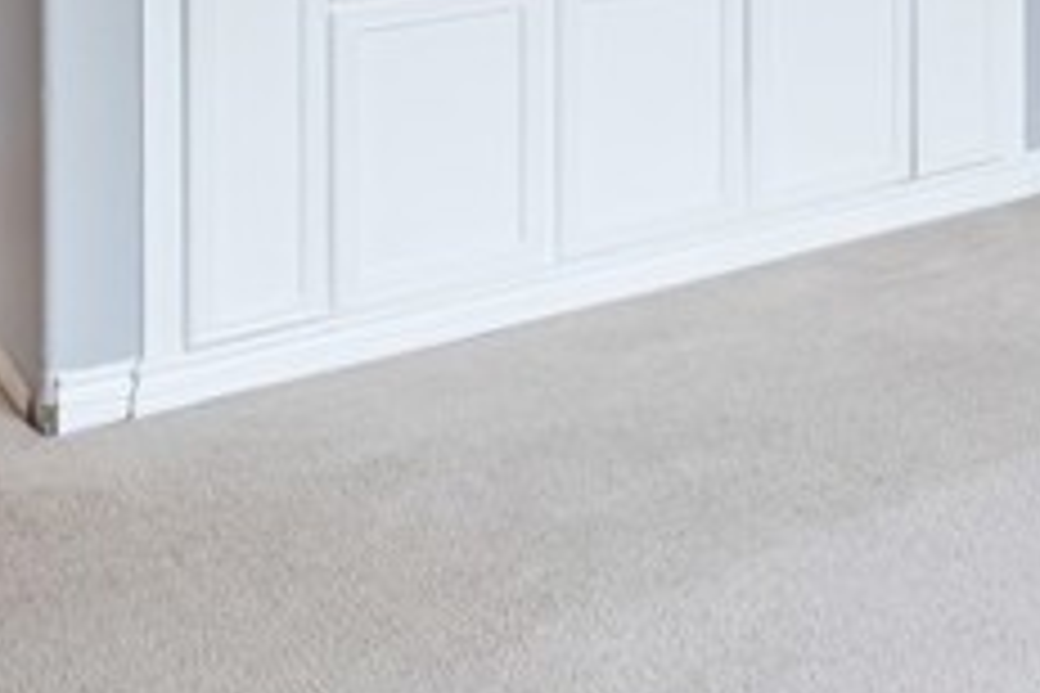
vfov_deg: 17.1
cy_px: -380
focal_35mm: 71
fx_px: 2051
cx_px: 1481
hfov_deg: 23.7
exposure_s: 1/4
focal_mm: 16
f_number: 7.1
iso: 250
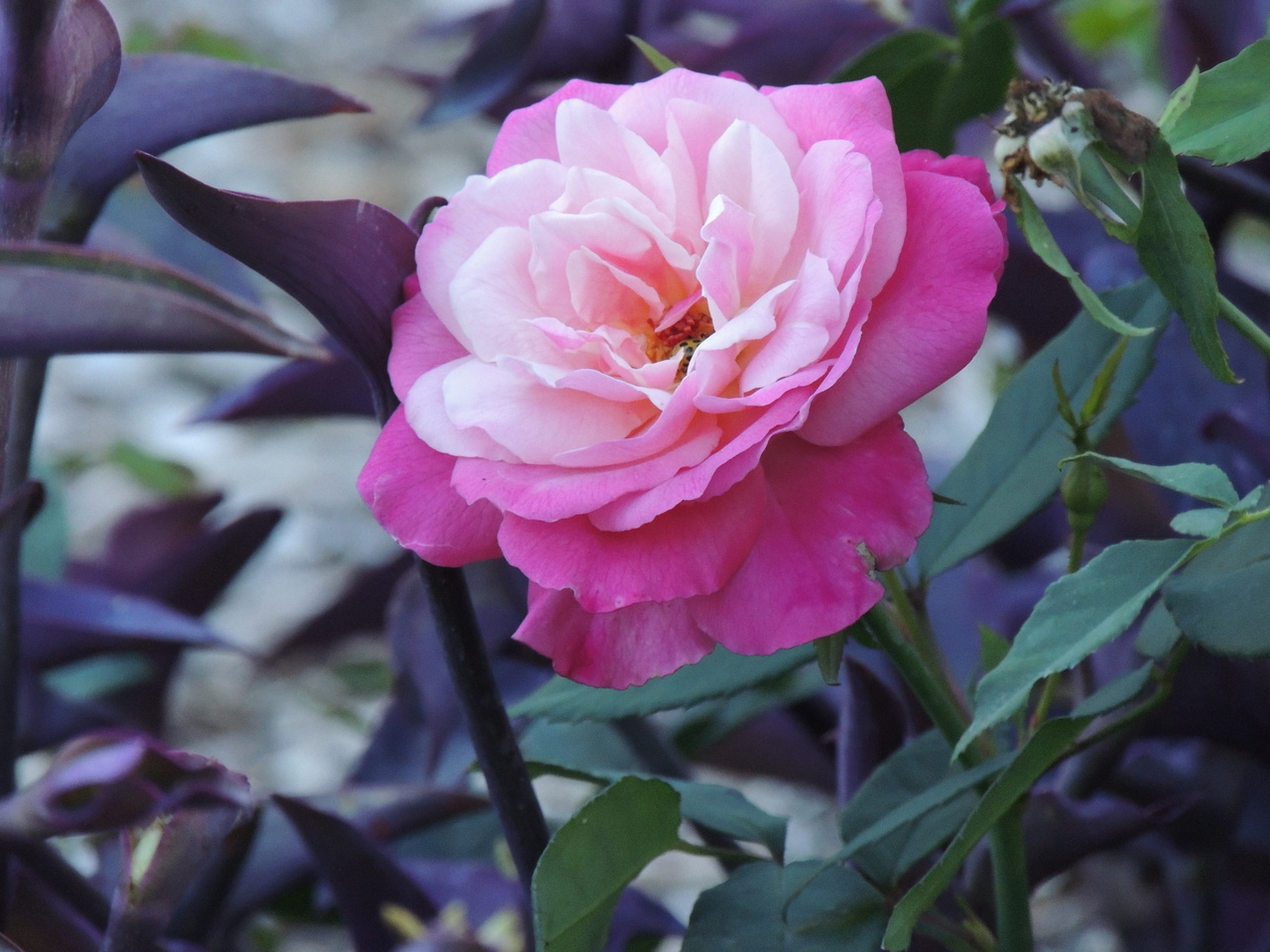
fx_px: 20179
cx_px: 635
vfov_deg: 2.7
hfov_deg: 3.6
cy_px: 476
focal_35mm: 550
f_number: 4.9
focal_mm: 98.1
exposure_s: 1/200
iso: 800
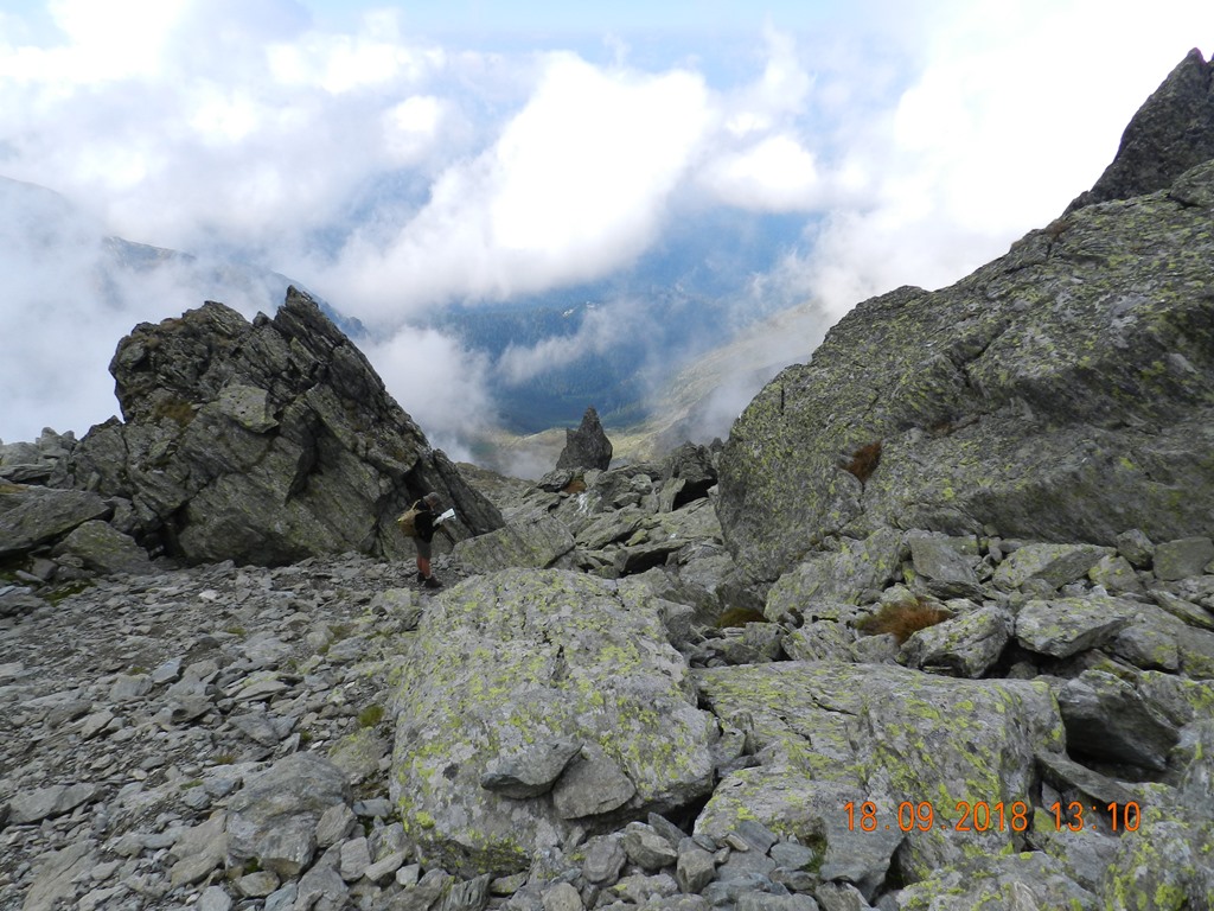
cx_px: 607
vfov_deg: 58.9
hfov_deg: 73.9
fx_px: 807
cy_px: 456
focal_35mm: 23
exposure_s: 1/800
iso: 160
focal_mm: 4
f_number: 4
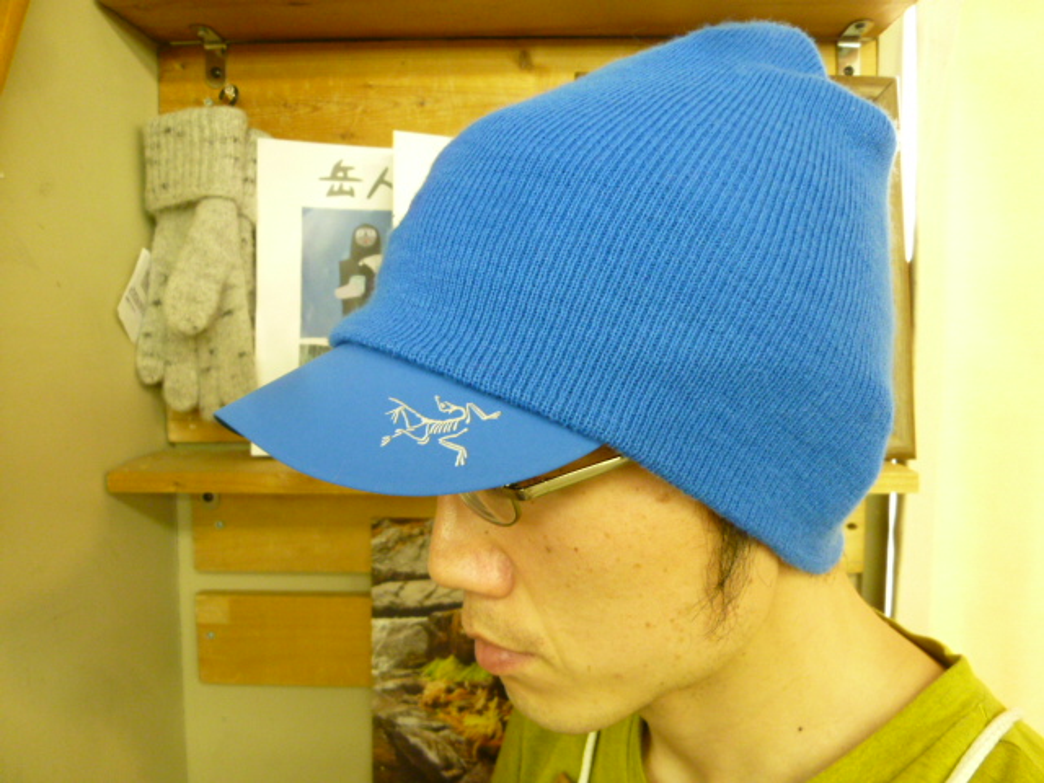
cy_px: 392
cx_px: 522
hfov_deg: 69.4
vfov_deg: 54.9
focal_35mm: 25
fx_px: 754
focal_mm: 4.5
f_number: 2.8
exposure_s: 1/30
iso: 400
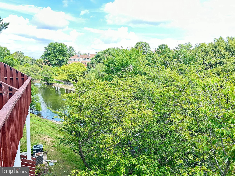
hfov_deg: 67.3
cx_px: 118
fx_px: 177
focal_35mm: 26
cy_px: 88
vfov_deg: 53.1
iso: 50
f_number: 1.5
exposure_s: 1/346
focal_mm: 5.7
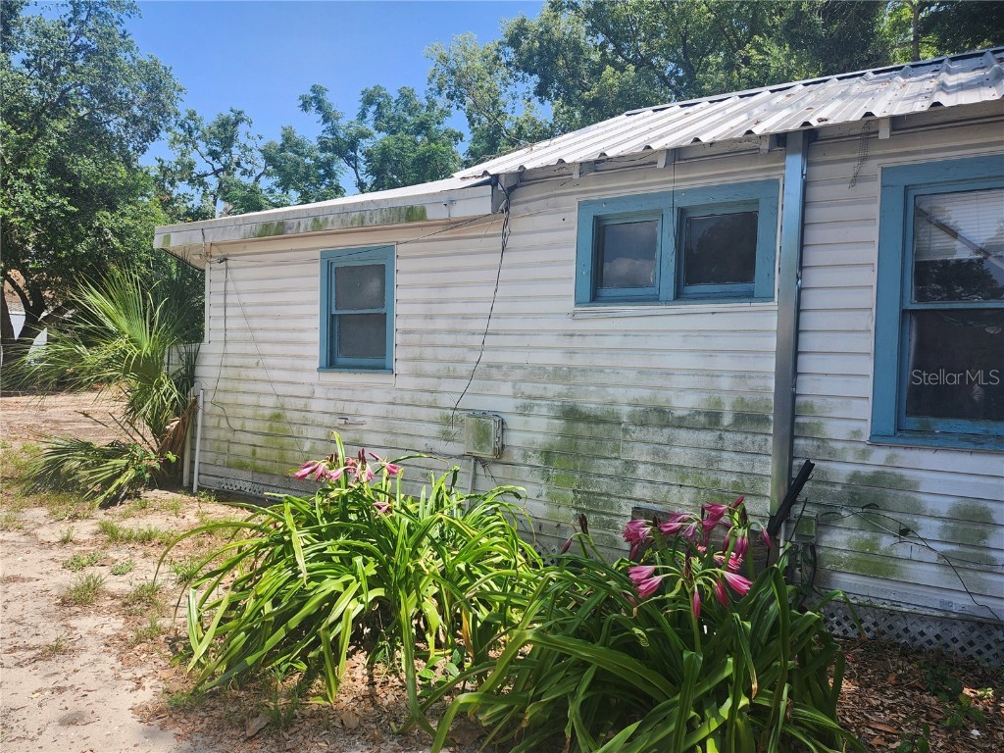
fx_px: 667
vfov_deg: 58.9
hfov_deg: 73.9
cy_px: 376
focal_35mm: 23
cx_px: 502
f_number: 1.8
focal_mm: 5.54
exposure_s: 1/814
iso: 25
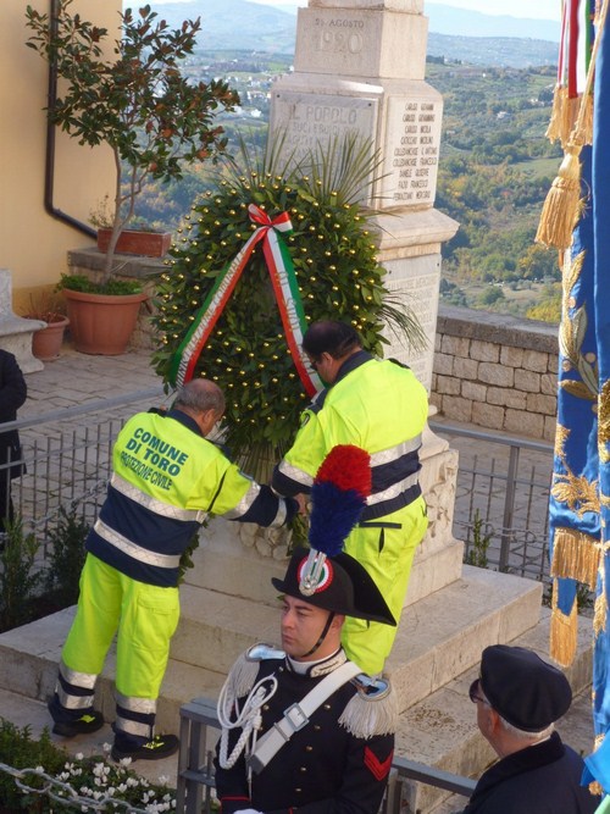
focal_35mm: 70
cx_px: 305
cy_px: 407
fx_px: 1645
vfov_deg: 27.8
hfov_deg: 21.0
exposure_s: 1/200
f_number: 5
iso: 100
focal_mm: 12.5
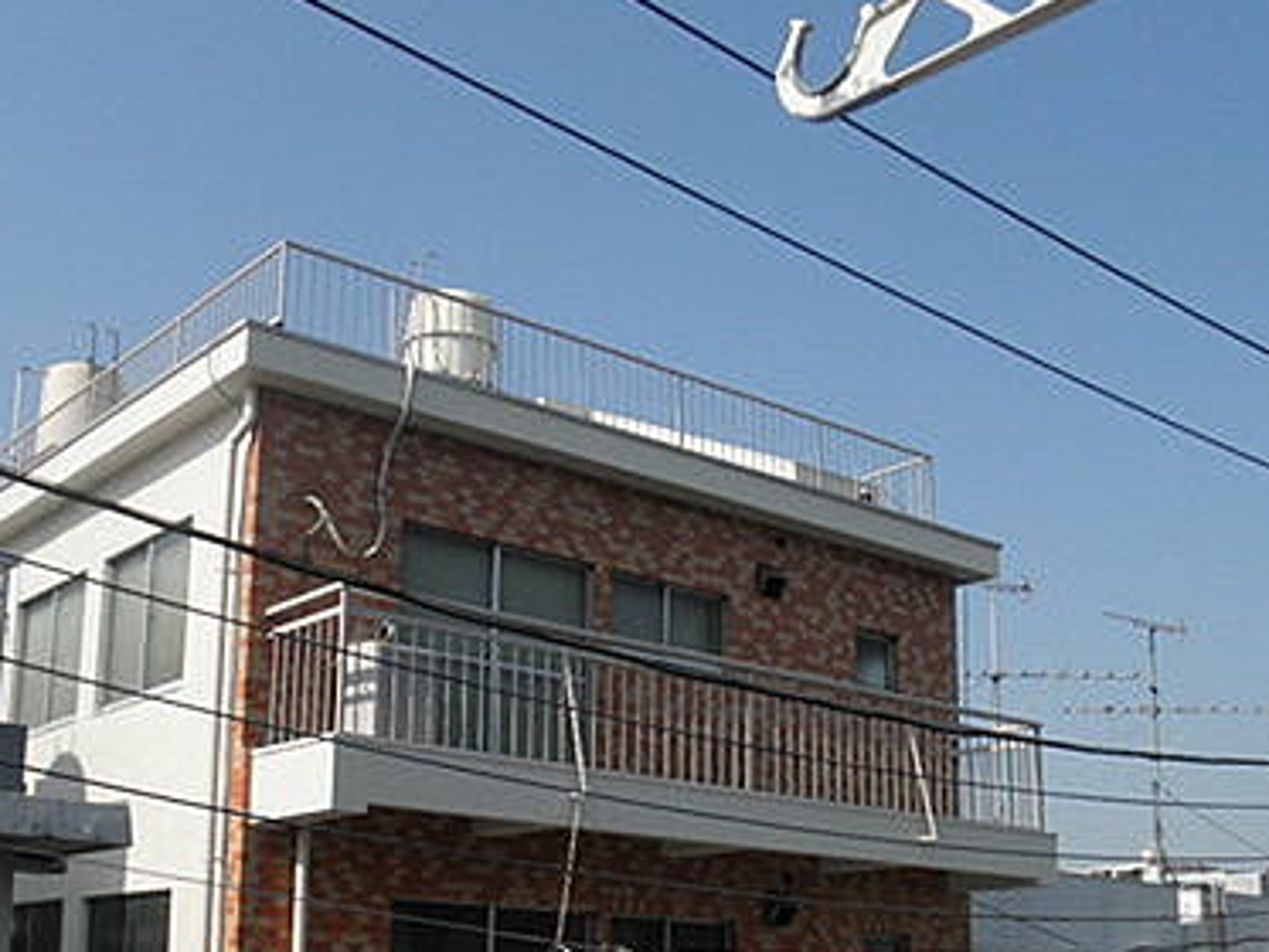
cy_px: 700
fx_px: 1650
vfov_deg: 31.7
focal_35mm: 45
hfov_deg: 41.8
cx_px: 490
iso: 100
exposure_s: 1/250
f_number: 8.5
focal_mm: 5
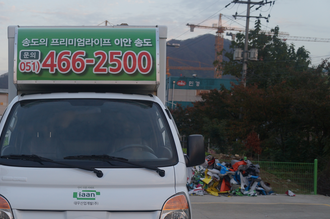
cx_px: 76
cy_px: 164
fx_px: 476
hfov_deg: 37.1
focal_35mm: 52
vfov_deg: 25.6
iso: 200
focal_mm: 22
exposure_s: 1/80
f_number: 4.5
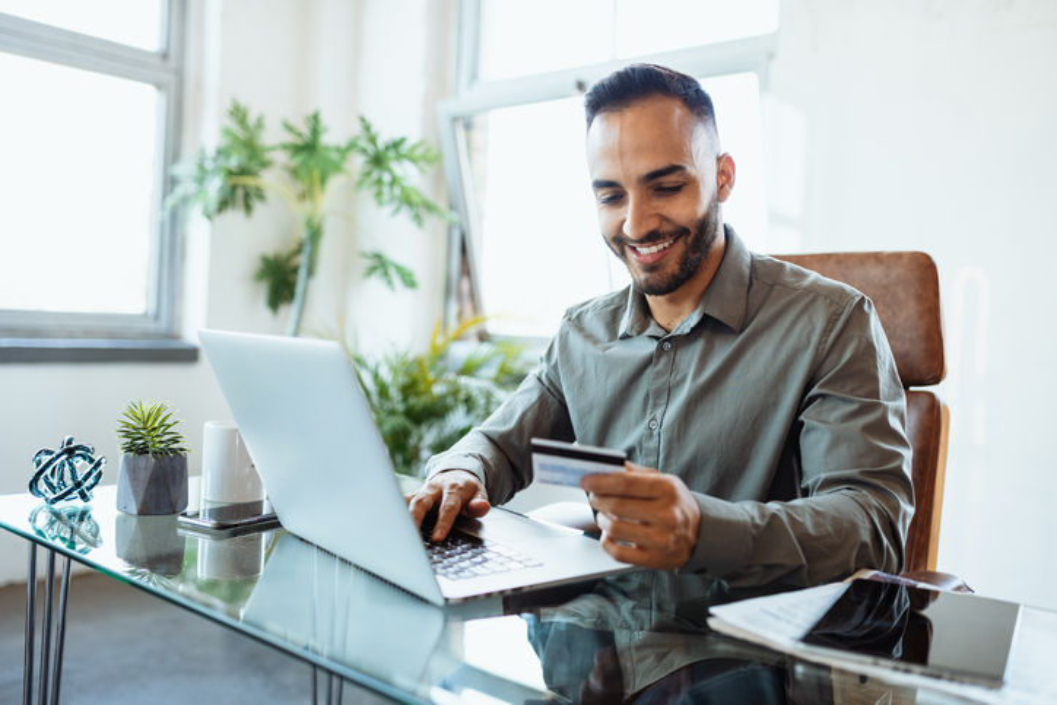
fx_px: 1028
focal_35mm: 35
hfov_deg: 54.4
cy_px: 352
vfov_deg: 37.9
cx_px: 528
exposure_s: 1/400
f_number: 2.2
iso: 400
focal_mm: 35
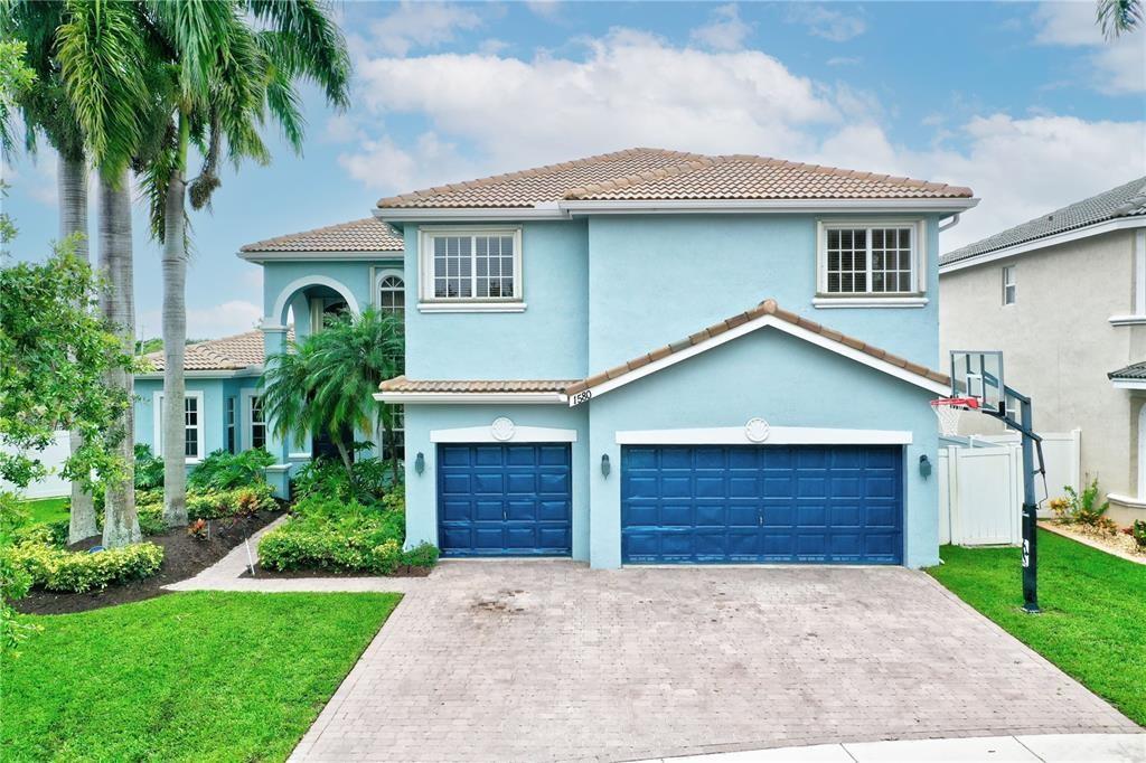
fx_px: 891
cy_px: 382
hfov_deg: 65.5
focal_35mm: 28
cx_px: 573
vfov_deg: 46.4
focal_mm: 10.3
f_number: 6.3
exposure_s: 1/800
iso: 100
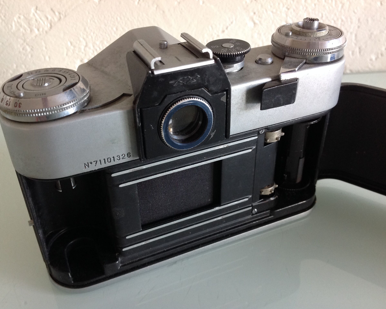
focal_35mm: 37
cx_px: 186
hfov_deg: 49.1
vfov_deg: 40.1
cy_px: 155
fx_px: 423
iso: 125
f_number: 2.4
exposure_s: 1/15
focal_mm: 4.28
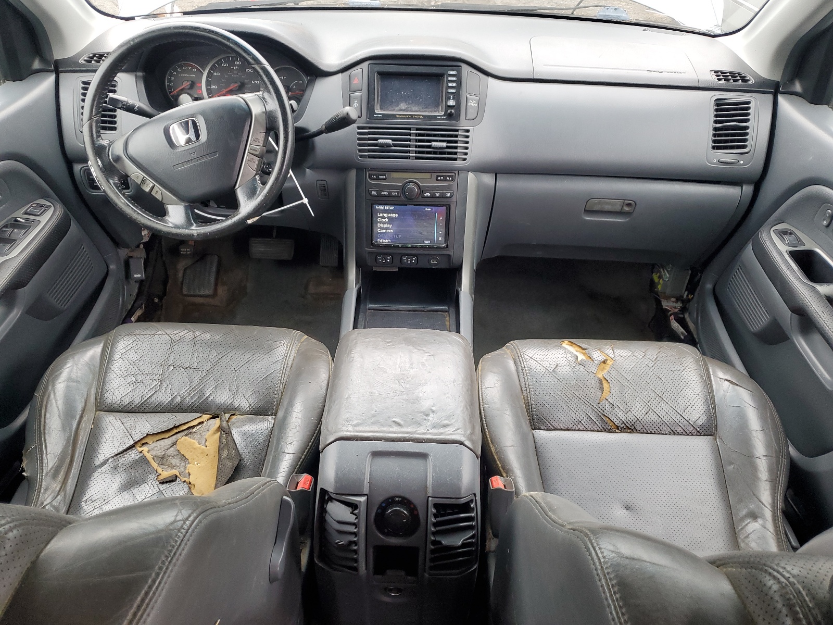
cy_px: 312
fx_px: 626
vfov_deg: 53.1
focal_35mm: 26
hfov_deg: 67.3
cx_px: 416
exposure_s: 1/120
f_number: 1.5
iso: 77
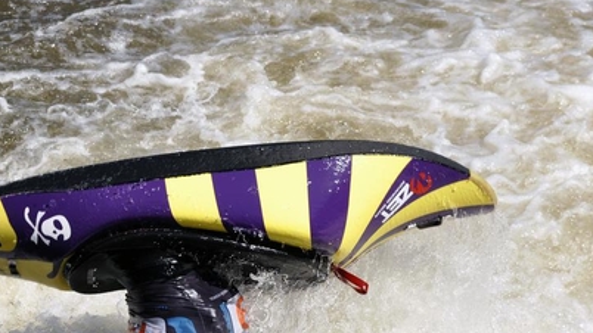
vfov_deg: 10.4
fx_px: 1822
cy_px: 306
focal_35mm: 116
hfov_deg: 18.4
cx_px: 204
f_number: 6.3
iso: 200
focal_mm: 45
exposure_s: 1/1000
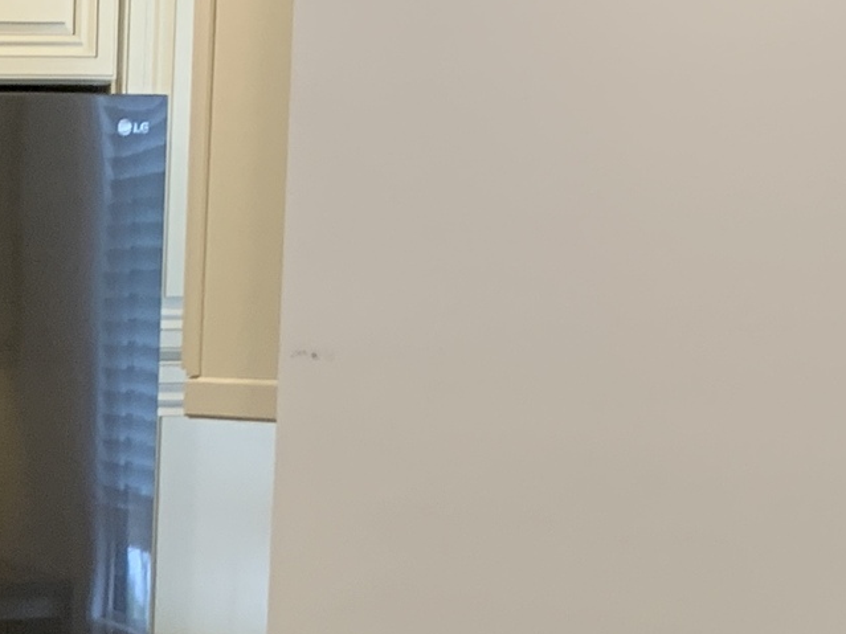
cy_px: 674
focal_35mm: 125
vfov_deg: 11.7
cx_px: -1161
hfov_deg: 12.5
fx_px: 3054
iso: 100
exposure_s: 1/60
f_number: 1.8
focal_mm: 4.25
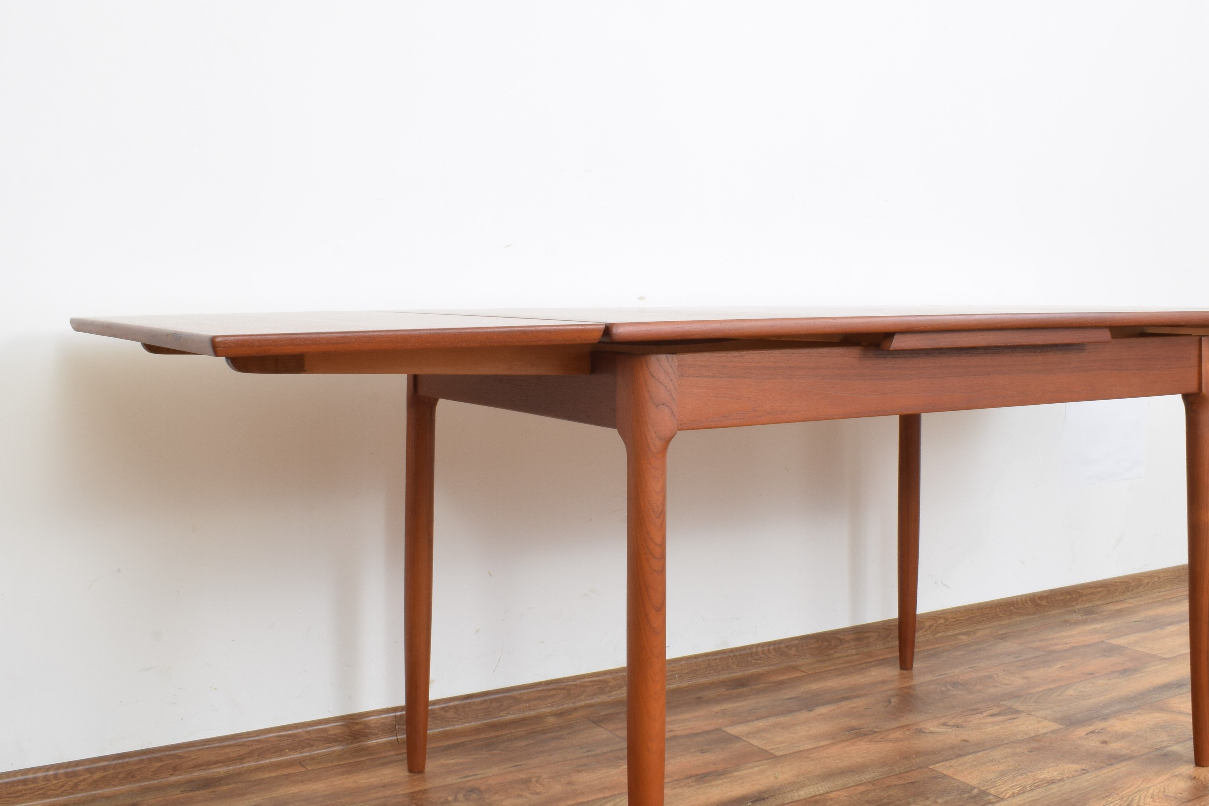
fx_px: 1276
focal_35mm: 38
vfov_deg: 35.1
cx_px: 675
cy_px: 403
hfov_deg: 50.6
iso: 100
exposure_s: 4
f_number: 22
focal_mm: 18
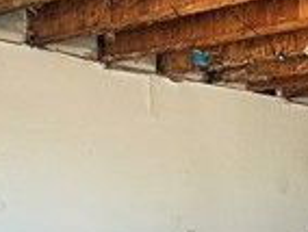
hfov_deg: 23.0
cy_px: 208
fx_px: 561
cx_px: 495
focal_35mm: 63
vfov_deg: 22.8
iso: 80
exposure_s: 1/99
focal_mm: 2.22
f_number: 2.2
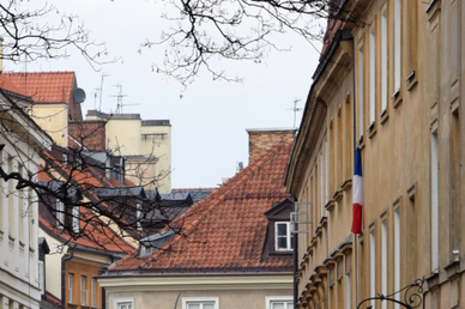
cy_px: 228
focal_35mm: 248
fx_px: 3201
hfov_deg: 8.3
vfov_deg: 5.5
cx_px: 145
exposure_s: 1/160
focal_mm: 80
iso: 400
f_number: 6.3
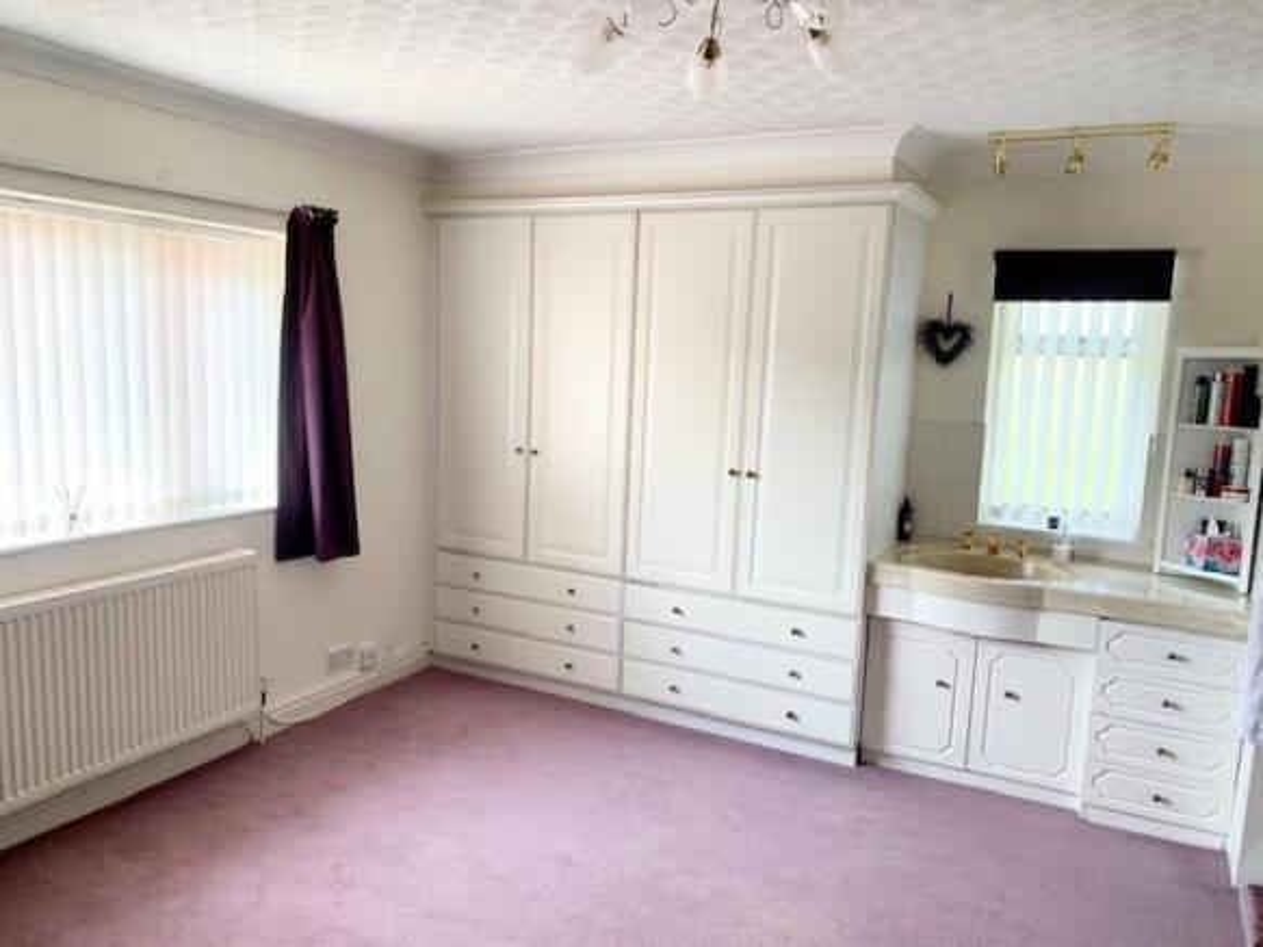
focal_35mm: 26
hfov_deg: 67.3
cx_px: 632
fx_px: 948
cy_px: 474
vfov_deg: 53.0
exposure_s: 1/122
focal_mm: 4.25
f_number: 1.8
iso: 40
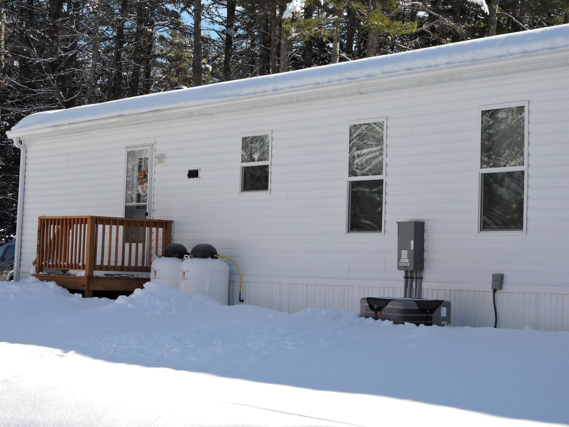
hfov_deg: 24.4
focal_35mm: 80
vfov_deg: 18.4
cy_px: 214
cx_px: 284
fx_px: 1315
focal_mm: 14.3
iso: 100
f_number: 4.5
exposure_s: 1/640
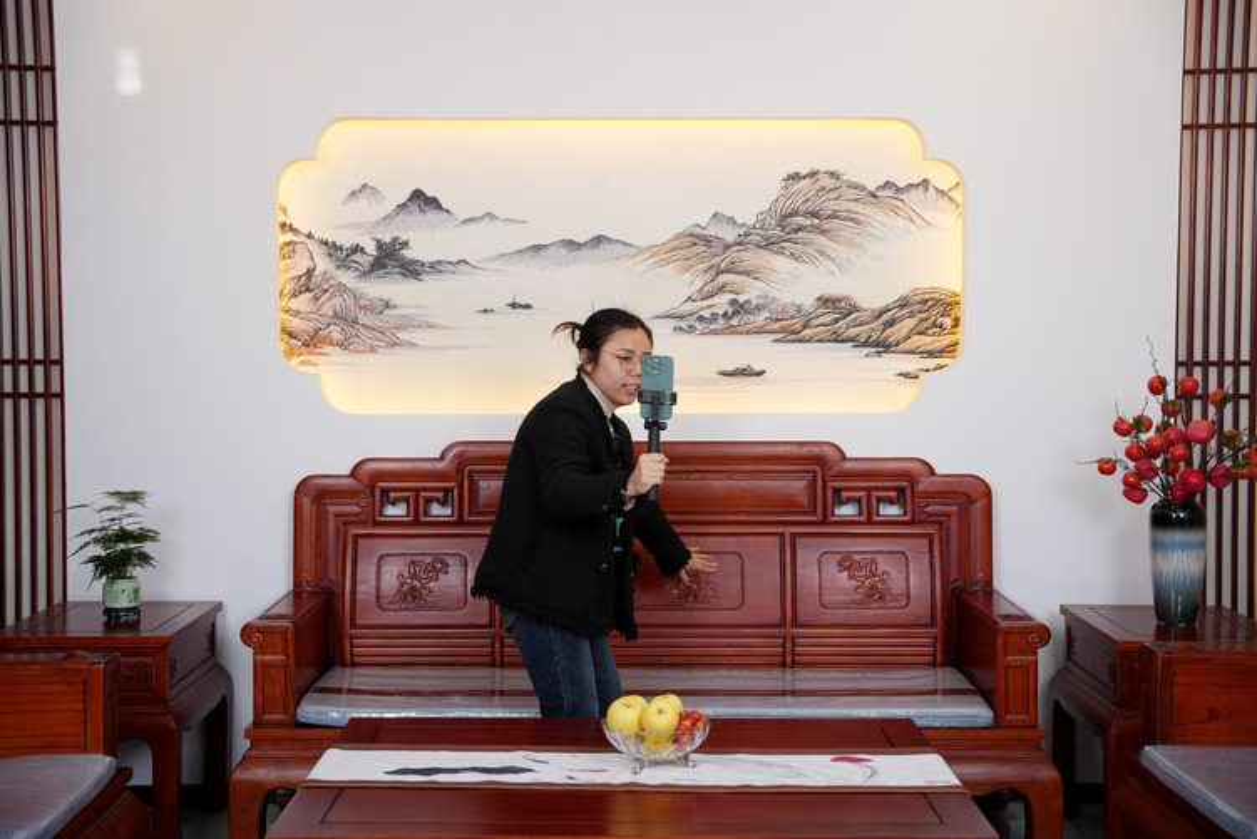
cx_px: 628
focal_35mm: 48
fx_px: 1662
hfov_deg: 41.4
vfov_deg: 28.3
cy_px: 420
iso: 400
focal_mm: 47.6
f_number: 2.8
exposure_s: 1/320
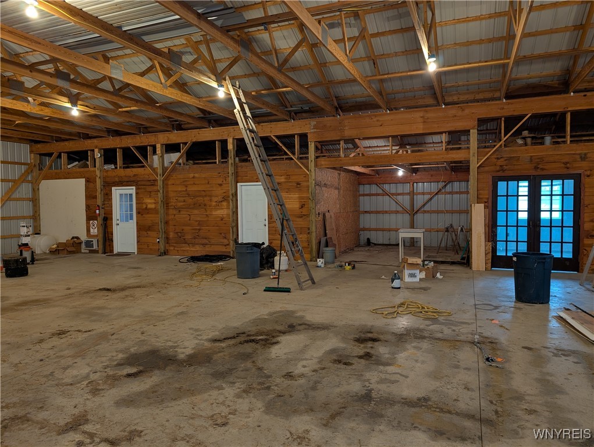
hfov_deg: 71.5
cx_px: 297
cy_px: 224
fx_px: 412
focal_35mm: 24
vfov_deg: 56.9
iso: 124
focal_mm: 6.9
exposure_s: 1/24
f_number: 1.68
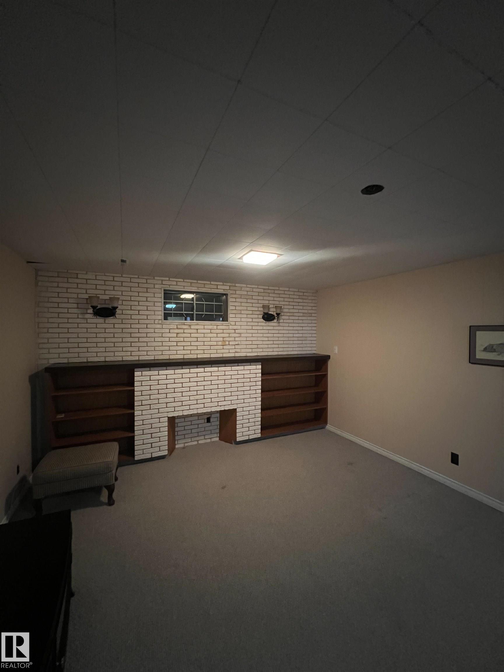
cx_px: 252
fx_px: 252
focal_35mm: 13
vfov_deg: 106.2
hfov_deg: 89.9
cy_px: 336
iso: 1000
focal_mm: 1.57
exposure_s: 1/40
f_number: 1.8
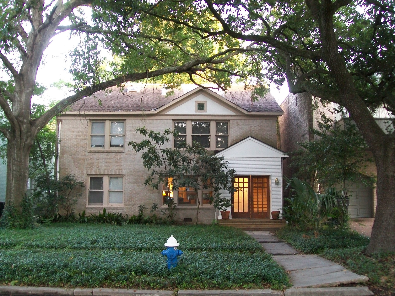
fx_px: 411
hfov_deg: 51.4
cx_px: 198
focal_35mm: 36
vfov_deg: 39.7
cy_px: 148
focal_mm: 6
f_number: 2.7
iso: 160
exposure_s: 1/10
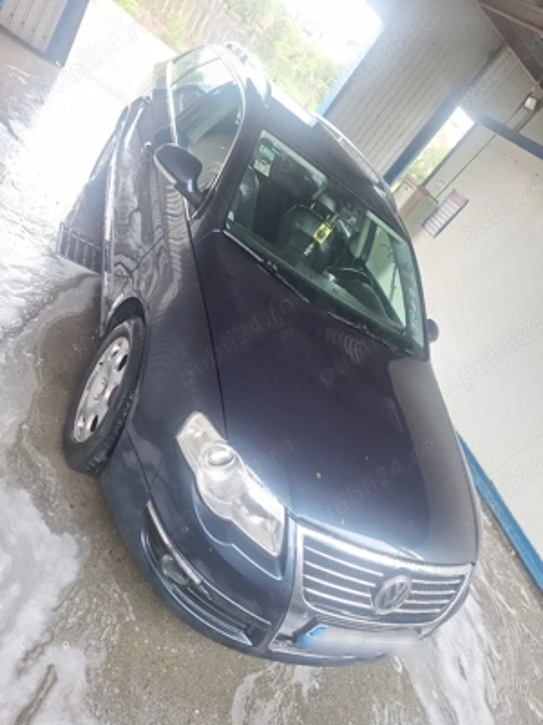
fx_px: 481
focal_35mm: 23
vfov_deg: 73.9
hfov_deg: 58.9
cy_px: 362
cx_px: 272
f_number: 1.8
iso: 25
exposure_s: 1/100
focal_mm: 5.54
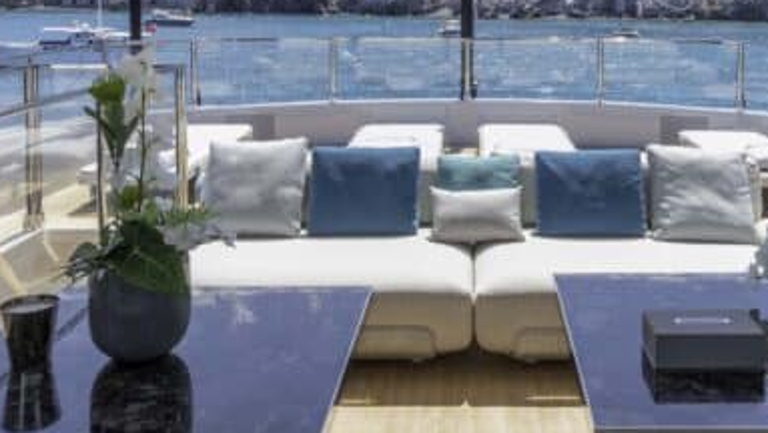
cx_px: 461
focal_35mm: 42
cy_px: 31
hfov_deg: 48.0
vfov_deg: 27.2
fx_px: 856
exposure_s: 1/160
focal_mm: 15
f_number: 13
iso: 100
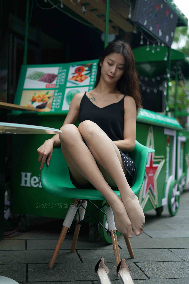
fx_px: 393
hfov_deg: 27.0
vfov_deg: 39.6
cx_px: 94
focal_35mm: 50
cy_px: 142
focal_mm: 50
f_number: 1.8
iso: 160
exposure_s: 1/640
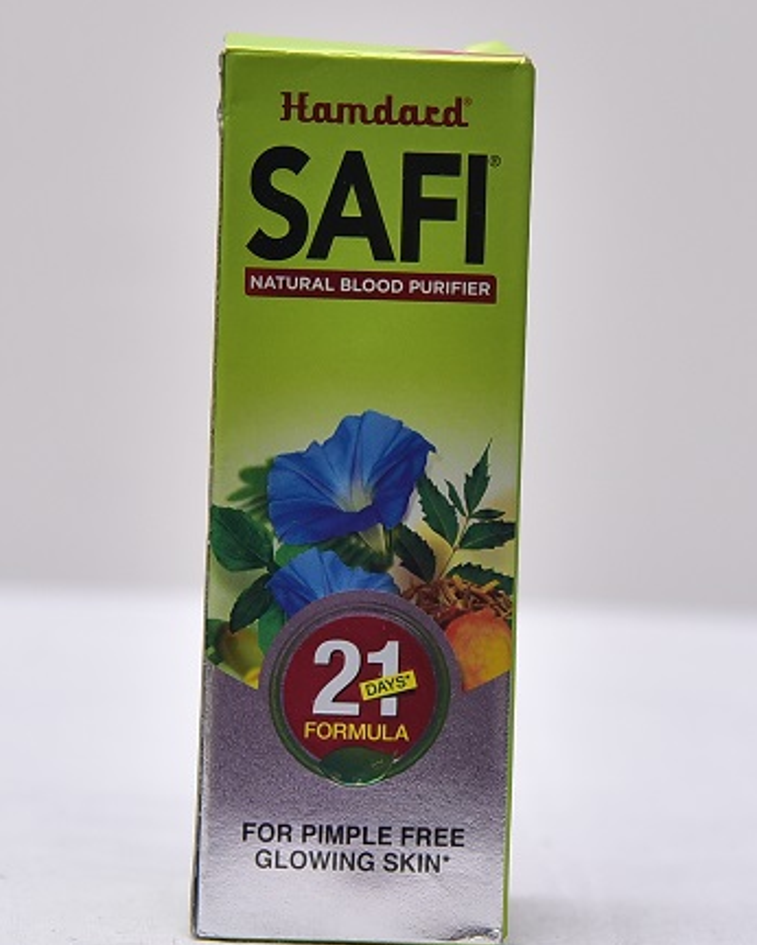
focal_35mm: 97
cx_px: 378
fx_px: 2715
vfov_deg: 19.7
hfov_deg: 15.9
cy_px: 529
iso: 1250
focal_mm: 85
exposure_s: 1/160
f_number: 4
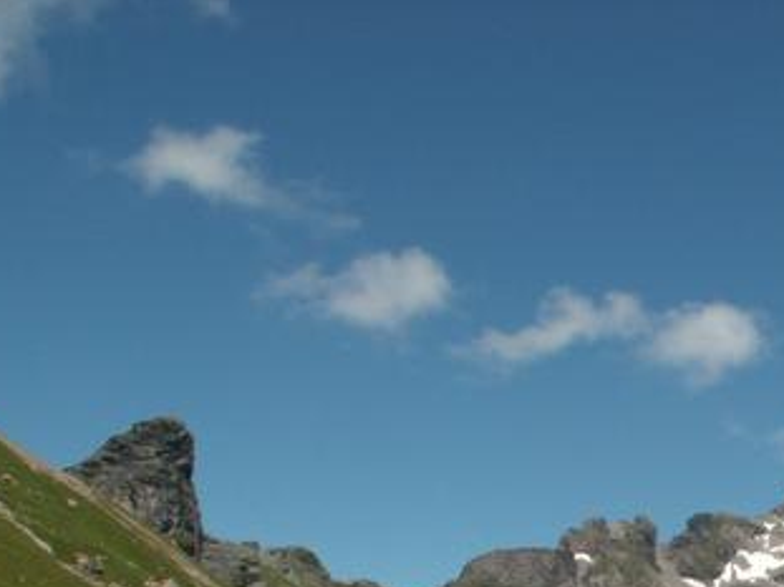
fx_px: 1630
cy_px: 602
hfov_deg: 25.8
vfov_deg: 19.8
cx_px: 774
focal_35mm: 72
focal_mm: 5.86
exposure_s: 1/200
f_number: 8
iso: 50
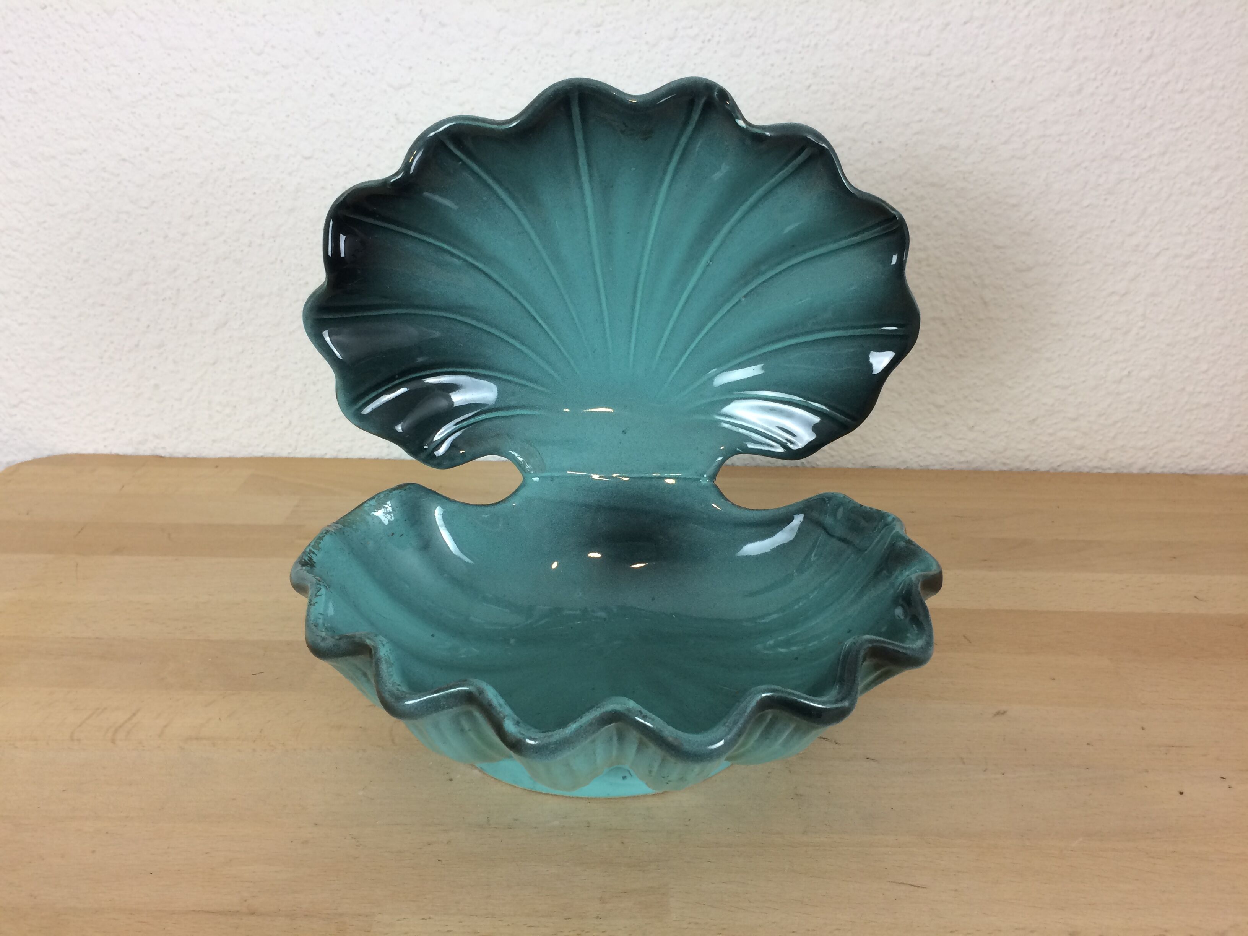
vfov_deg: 48.2
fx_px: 1046
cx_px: 624
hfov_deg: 61.7
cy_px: 468
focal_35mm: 29
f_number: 2.2
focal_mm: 4.15
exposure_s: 1/33
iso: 40
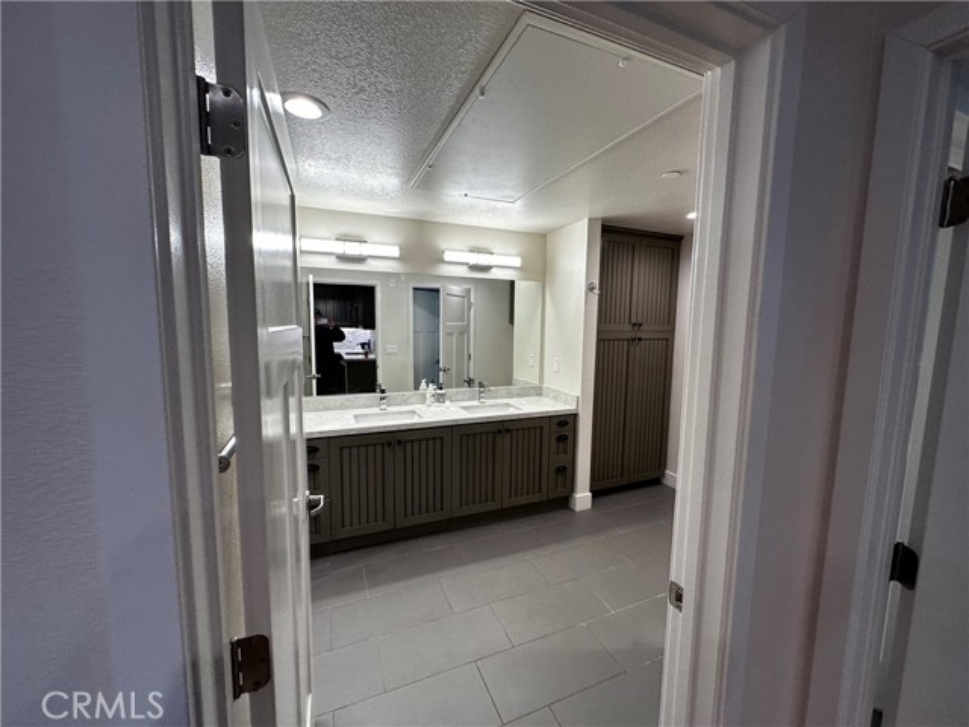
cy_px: 364
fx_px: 392
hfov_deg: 102.1
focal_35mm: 14
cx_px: 484
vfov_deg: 85.7
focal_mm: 2.22
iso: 100
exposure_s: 1/120
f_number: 2.2
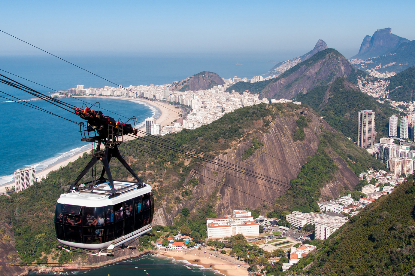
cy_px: 136
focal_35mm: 50
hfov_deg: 39.5
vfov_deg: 26.9
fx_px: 576
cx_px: 245
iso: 100
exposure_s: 1/250
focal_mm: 24
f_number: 8
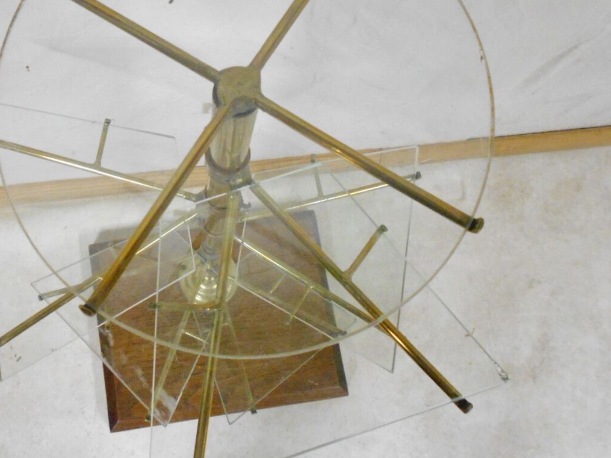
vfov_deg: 34.8
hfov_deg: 45.0
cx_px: 200
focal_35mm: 41
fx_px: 724
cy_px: 156
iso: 400
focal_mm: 4.6
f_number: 3.2
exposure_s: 1/20
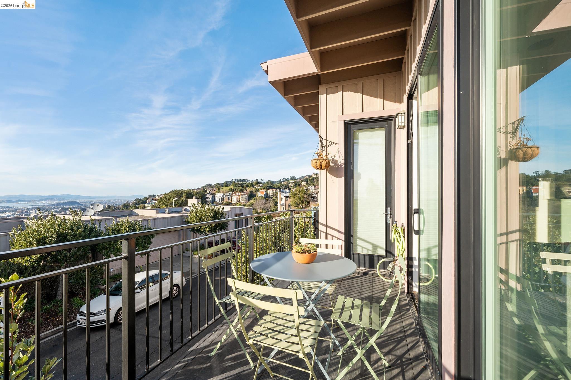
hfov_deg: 100.4
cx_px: 286
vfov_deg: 77.3
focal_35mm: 15
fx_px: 238
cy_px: 190
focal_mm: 15
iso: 160
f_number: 9
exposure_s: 1/200
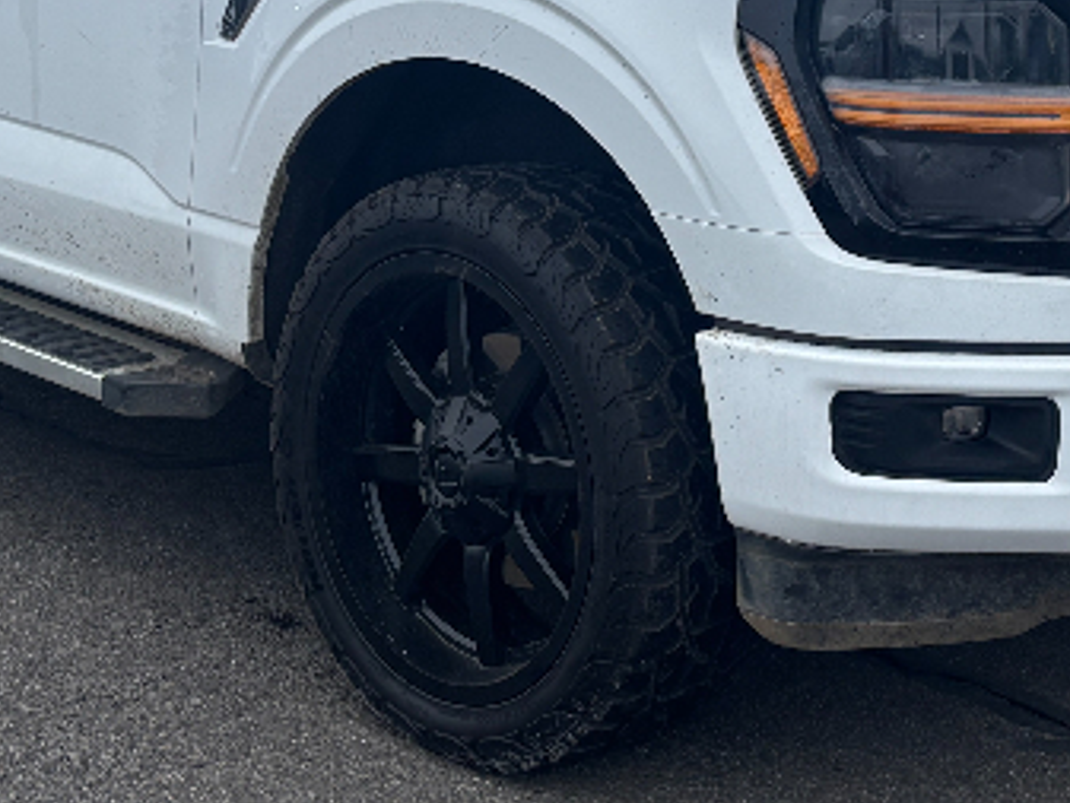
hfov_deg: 24.7
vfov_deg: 18.2
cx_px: 606
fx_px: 2443
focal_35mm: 79
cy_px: 10
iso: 50
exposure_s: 1/1248
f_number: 1.6
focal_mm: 5.96
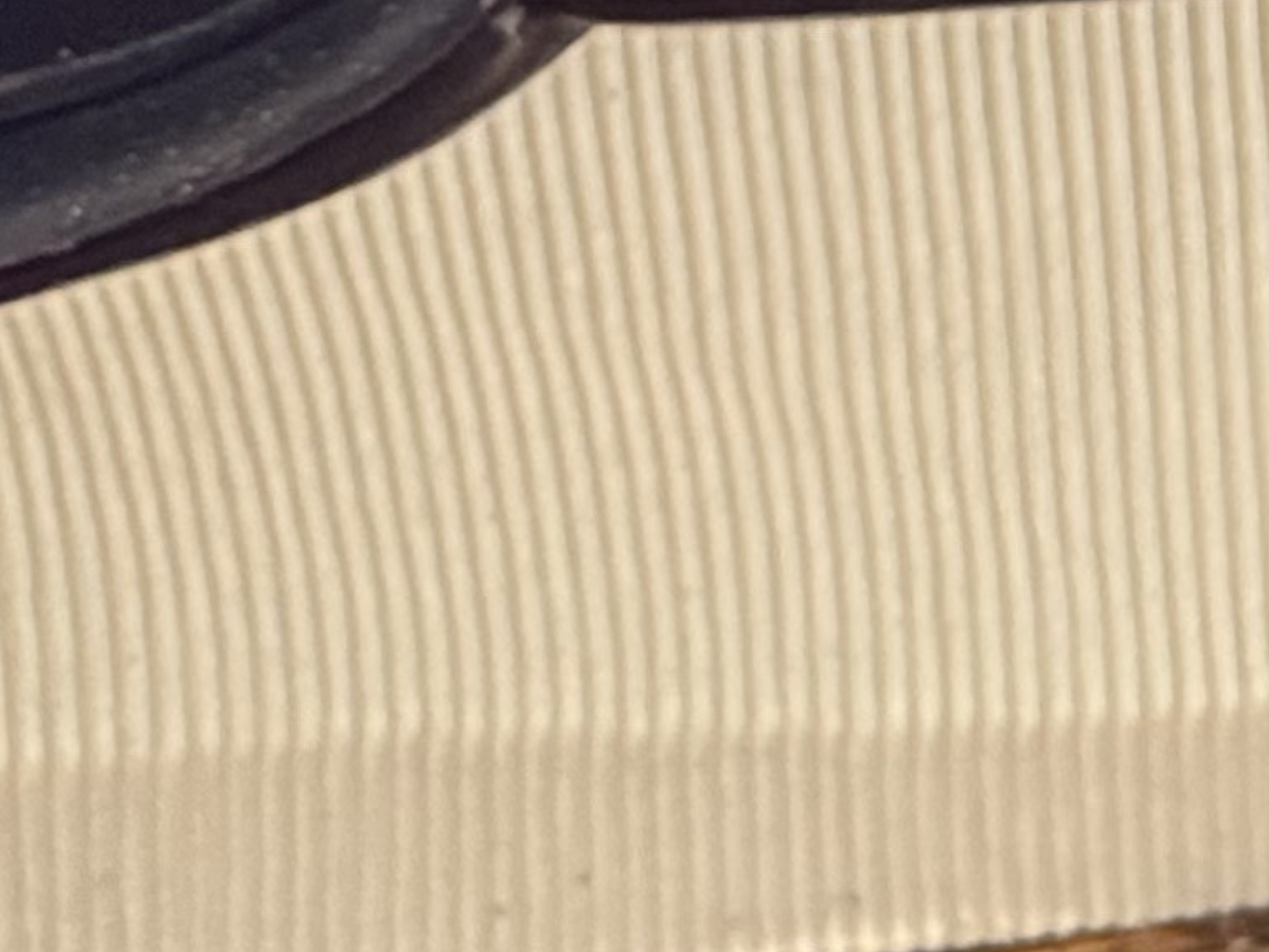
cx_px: 2393
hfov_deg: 13.7
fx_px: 4619
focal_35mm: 126
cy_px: -1321
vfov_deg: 10.2
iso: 1000
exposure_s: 1/40
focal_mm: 6.76
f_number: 1.78
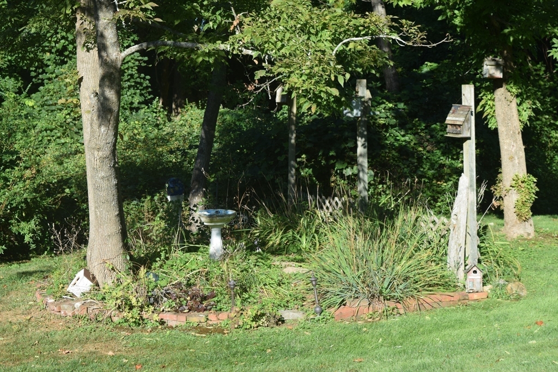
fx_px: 1279
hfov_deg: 24.6
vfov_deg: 16.6
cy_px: 186
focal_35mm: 82
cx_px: 279
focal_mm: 55
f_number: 8
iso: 200
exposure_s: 1/250
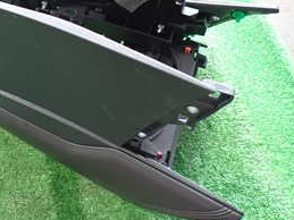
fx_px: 492
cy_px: 0
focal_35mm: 58
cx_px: -15
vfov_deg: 24.1
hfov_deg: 30.4
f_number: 2
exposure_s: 1/30
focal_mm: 4.5
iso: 320
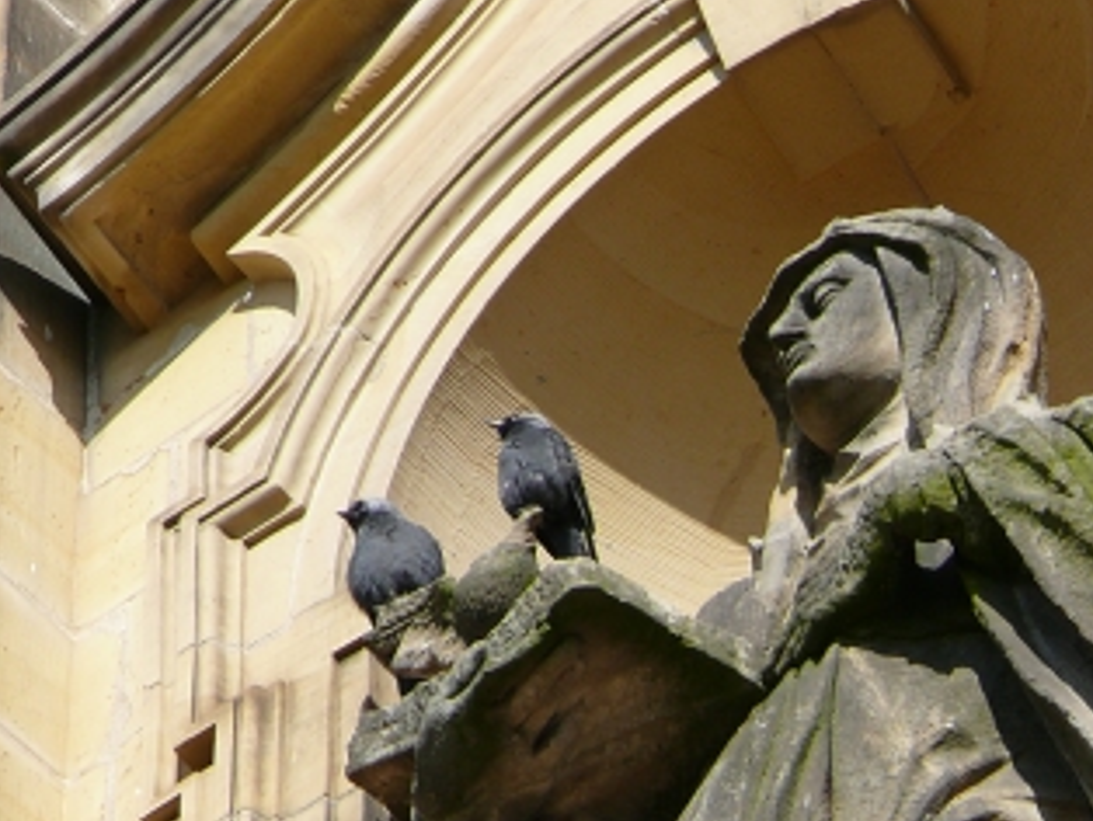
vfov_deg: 1.8
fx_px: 26322
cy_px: 451
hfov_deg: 2.4
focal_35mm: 833
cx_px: 550
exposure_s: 1/400
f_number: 5.6
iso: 100
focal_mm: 88.8
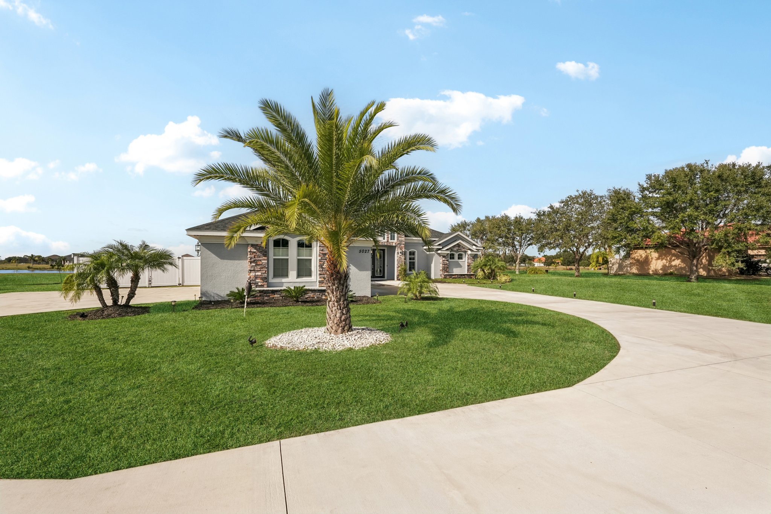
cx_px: 386
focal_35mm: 16
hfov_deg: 95.0
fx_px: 353
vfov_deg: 72.0
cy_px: 257
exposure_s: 1/1250
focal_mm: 16.5
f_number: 8
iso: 400
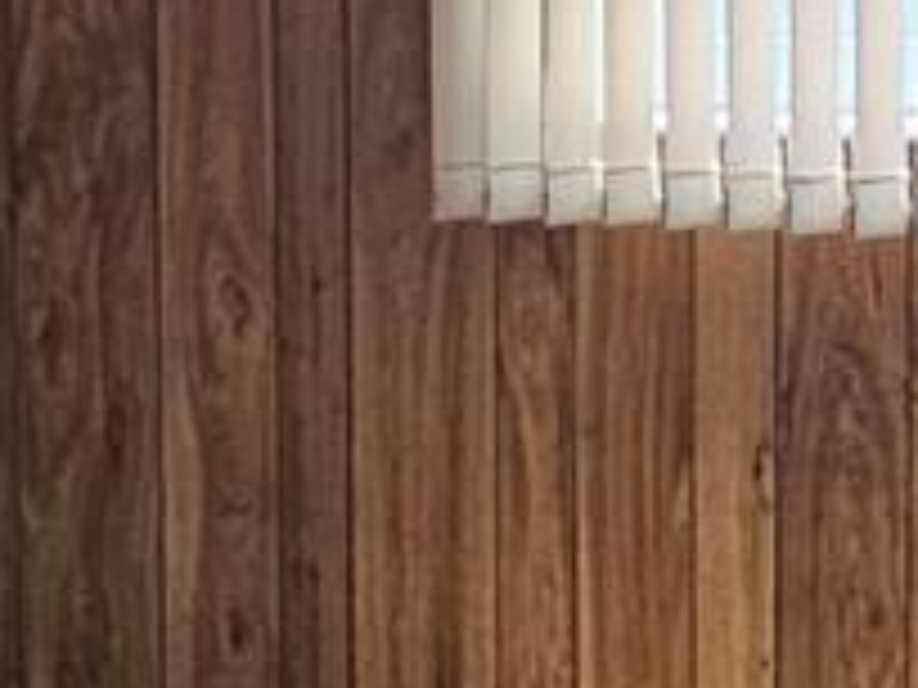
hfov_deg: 18.6
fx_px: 2705
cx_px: -76
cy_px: 229
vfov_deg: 14.5
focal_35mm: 102
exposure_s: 1/77.4
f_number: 2.2
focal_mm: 2.2
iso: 200
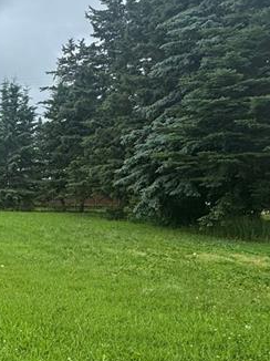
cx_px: -120
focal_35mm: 44
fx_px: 458
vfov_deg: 42.5
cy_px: 235
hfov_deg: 25.7
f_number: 2.2
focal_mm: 2.22
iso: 40
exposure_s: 1/587
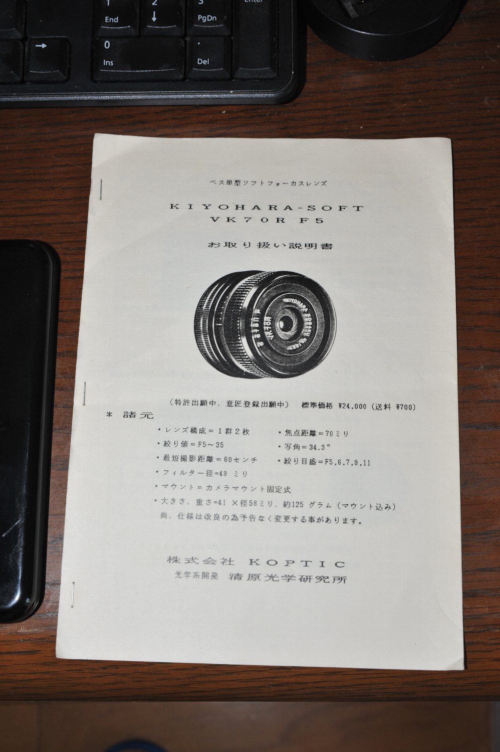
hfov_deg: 18.2
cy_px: 376
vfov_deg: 27.0
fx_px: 1565
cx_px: 250
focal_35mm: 75
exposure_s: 1/60
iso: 800
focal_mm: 75
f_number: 16
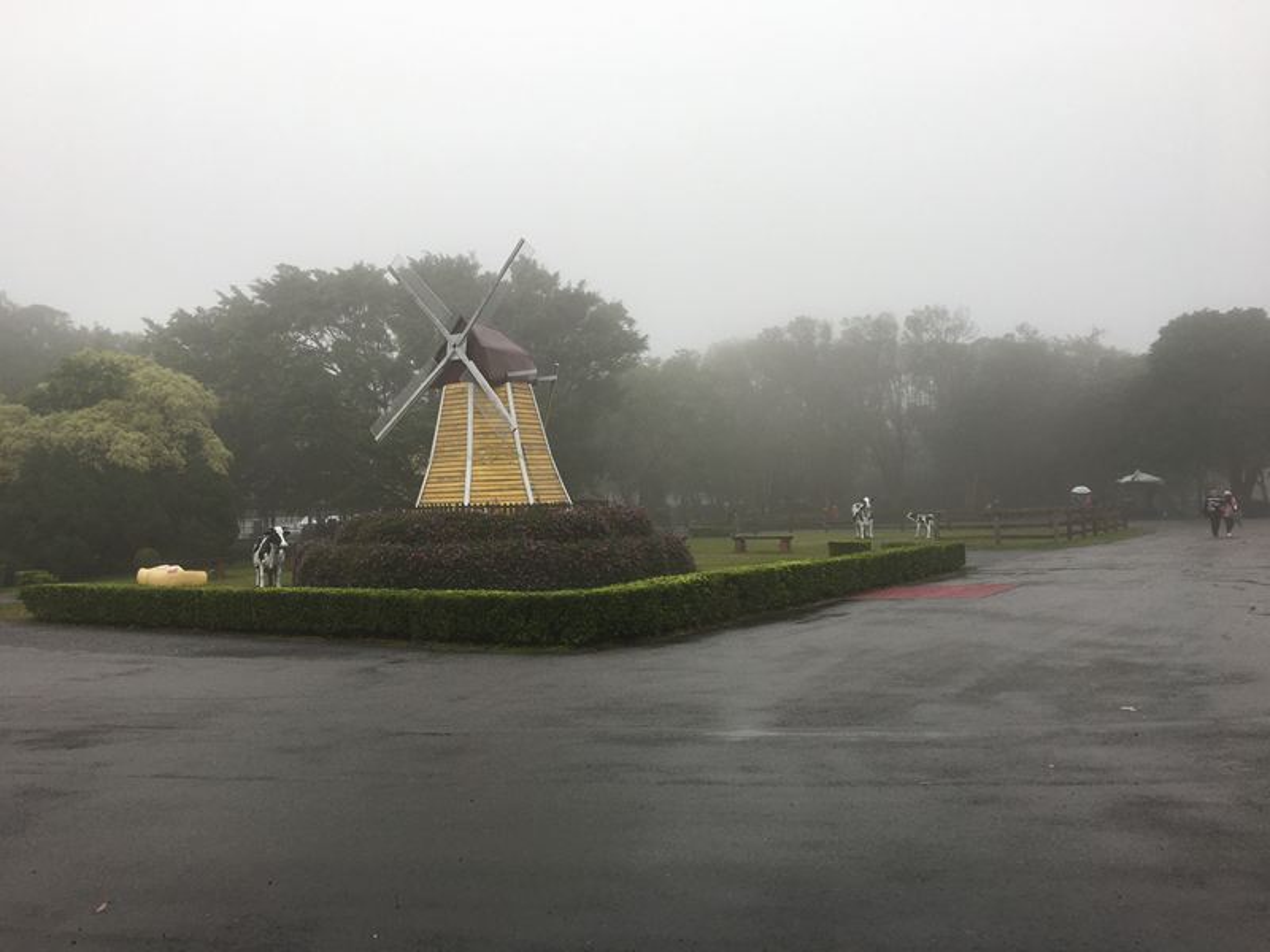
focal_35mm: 29
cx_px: 635
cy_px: 476
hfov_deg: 61.7
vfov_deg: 48.2
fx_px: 1064
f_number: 2.2
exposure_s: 1/330
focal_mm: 4.15
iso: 25
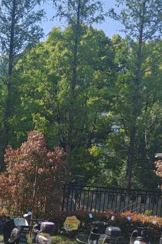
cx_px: -71
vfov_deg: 25.7
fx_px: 520
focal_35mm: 77
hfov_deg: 16.4
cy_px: 209
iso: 50
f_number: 1.95
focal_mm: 5.52
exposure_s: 1/1600
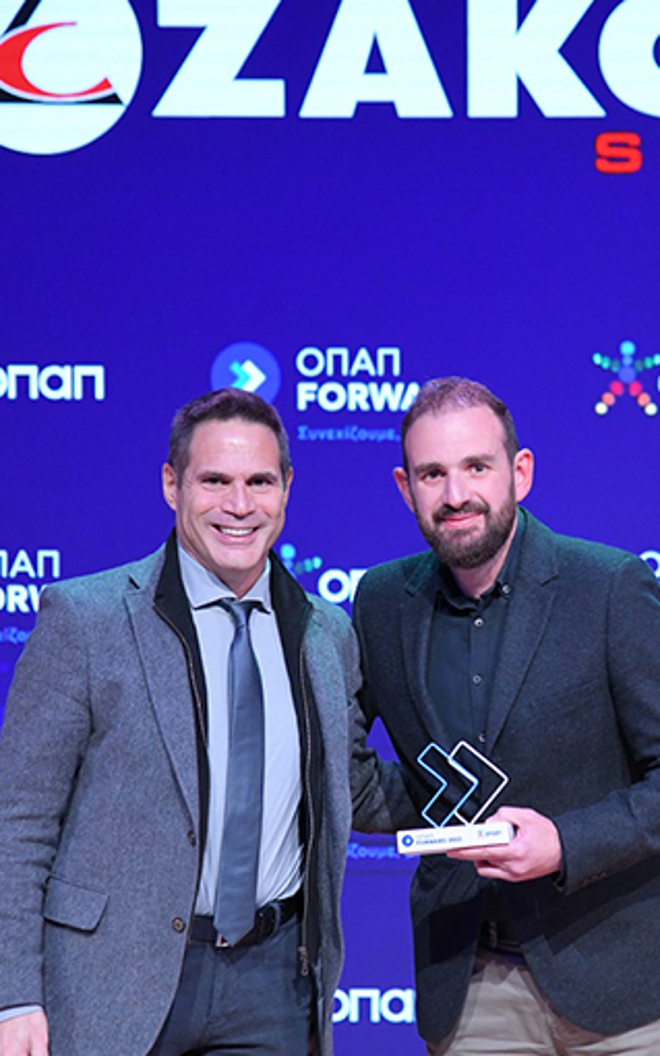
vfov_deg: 12.2
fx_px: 4954
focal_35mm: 172
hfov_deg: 7.6
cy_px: 528
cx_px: 513
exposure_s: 1/500
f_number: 4
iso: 3200
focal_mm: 112
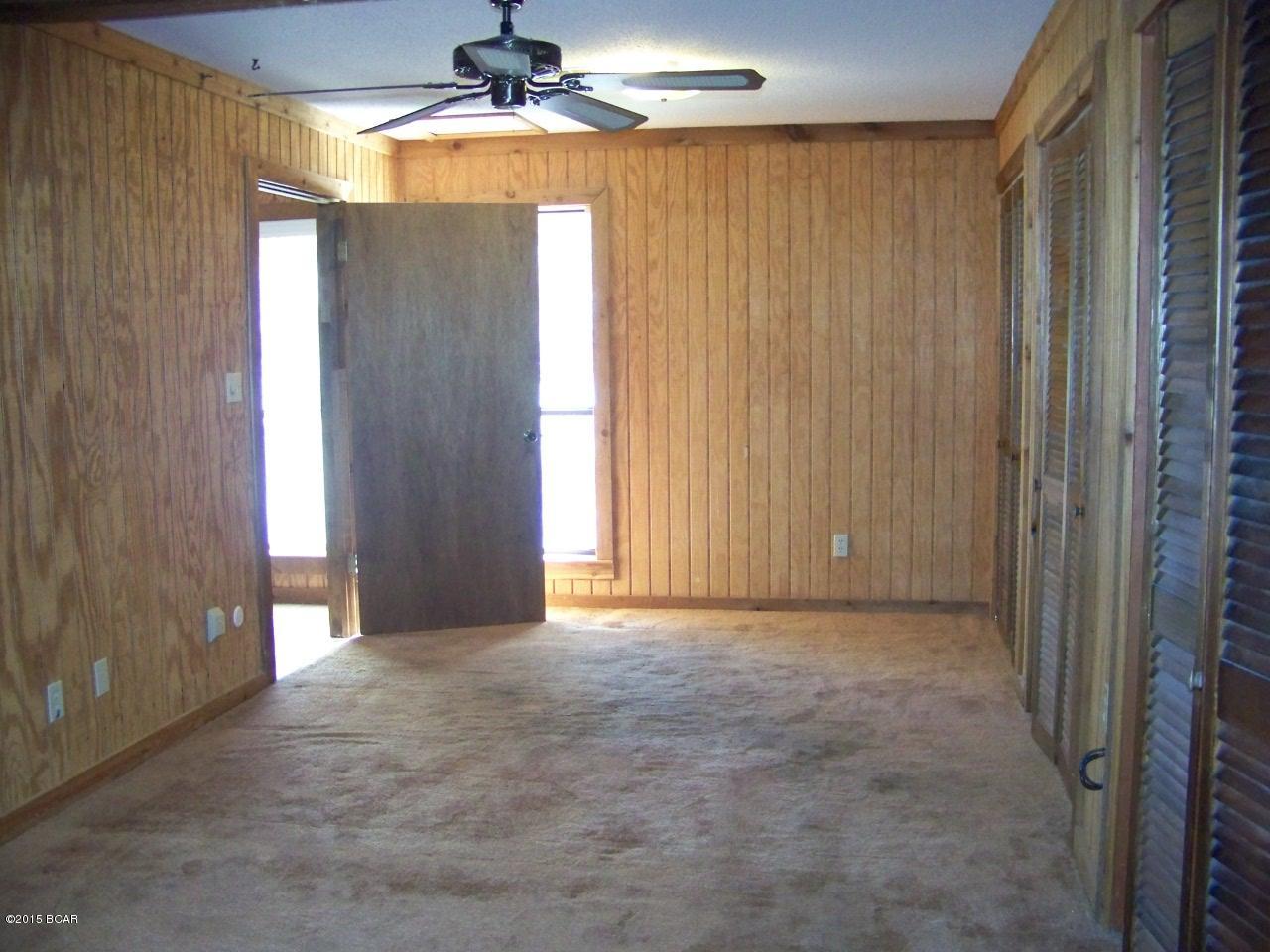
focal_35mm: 36
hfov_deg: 51.4
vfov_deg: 39.7
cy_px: 476
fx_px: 1321
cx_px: 635
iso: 400
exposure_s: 1/30
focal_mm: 5.85
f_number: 2.8
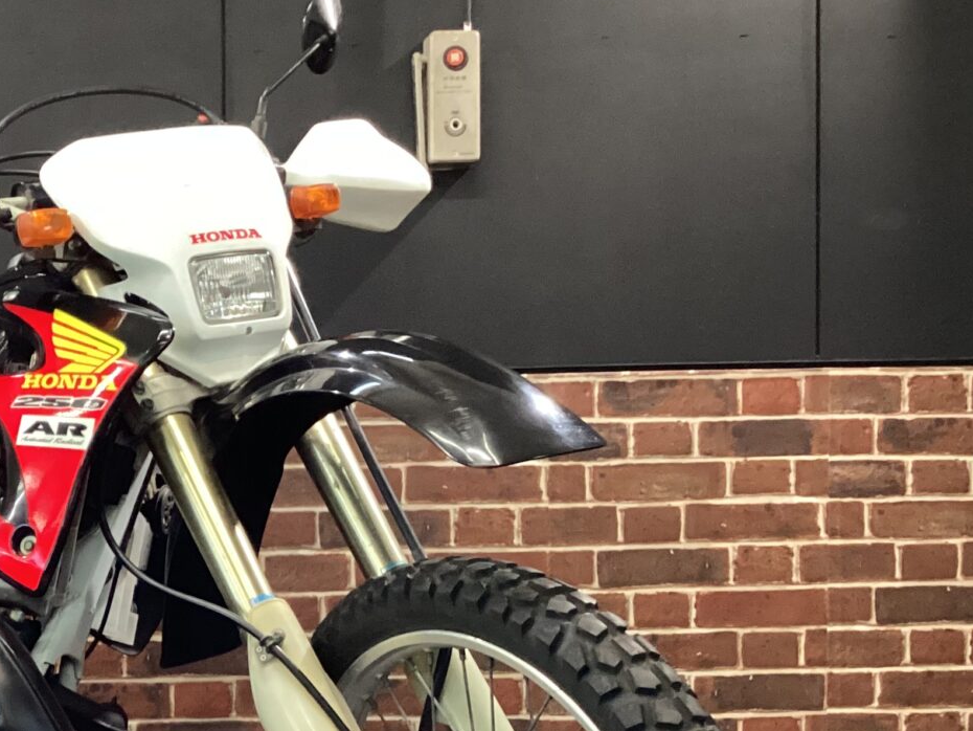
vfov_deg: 22.6
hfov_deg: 28.5
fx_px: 1799
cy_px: 586
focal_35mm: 64
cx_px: 13
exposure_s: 1/60
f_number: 2.4
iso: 400
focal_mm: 3.3
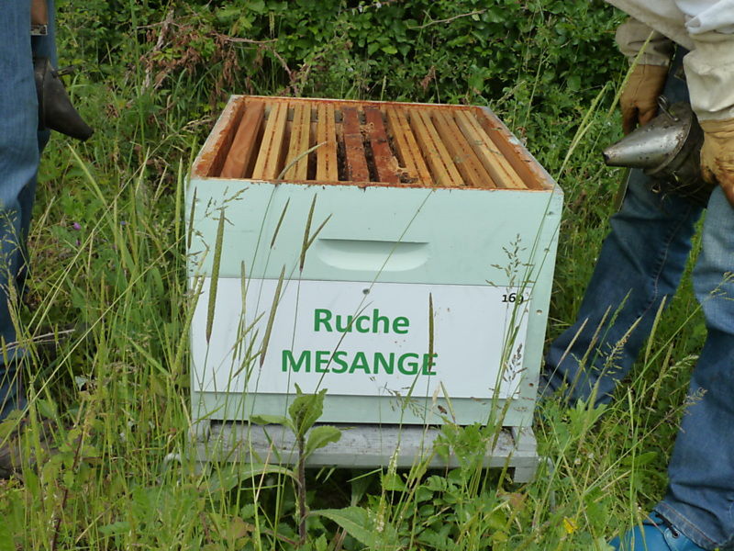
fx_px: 848
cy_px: 276
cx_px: 367
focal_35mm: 40
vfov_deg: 36.0
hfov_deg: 46.8
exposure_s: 1/400
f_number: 5
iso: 125
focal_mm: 6.5
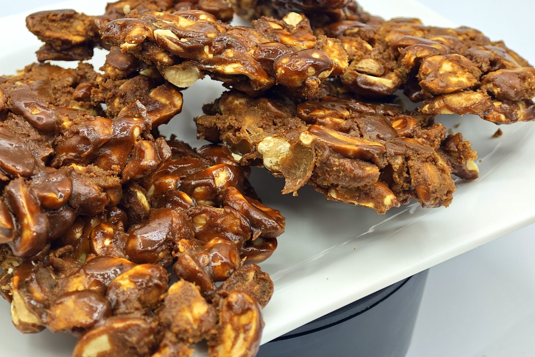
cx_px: 210
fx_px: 1204
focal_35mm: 81
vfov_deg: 16.8
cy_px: 150
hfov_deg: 25.0
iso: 50
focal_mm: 9
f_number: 2
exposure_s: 1/100
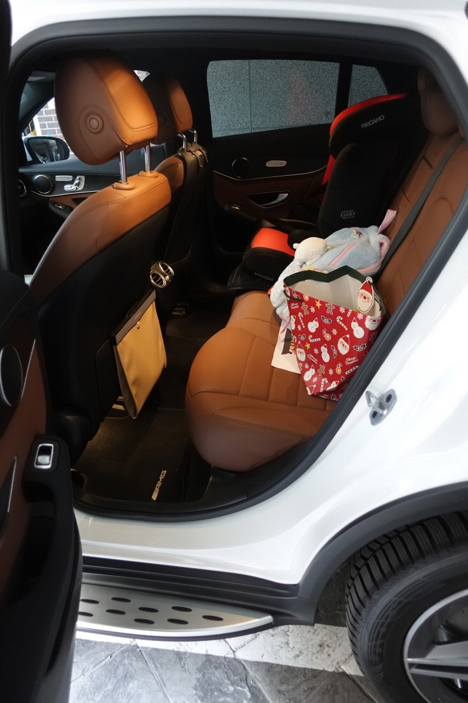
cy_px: 352
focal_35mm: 24
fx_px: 468
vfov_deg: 73.8
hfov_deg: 53.1
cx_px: 234
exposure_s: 1/100
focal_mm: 8.8
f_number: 1.8
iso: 2500
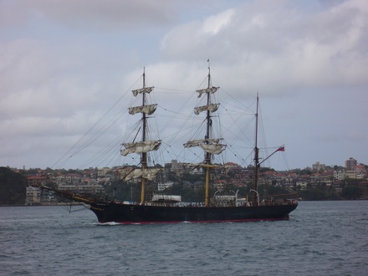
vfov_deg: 14.1
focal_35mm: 105
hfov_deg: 18.7
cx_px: 184
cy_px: 138
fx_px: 1116
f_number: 5
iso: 80
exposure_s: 1/500
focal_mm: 17.4
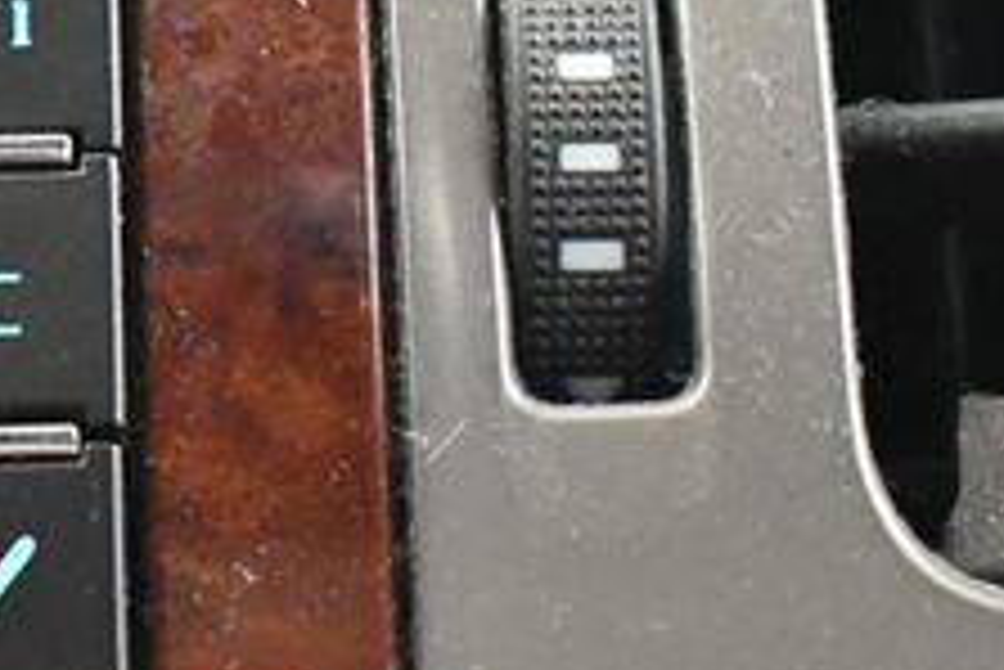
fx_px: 5442
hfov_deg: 10.5
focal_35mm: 195
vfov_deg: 7.0
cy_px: 45
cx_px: -5
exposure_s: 1/60
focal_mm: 34
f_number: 4.5
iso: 6400
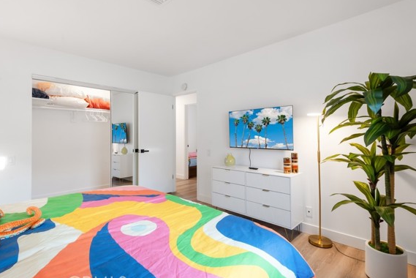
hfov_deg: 89.9
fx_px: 208
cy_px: 137
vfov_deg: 67.4
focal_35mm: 18
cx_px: 202
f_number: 8
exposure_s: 1/10
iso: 64
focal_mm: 16
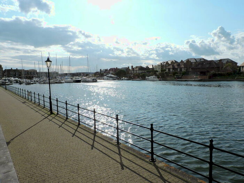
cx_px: 122
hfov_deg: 71.6
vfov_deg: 56.8
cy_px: 92
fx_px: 169
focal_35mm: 24
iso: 100
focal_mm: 4.3
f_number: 4.2
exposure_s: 1/1250
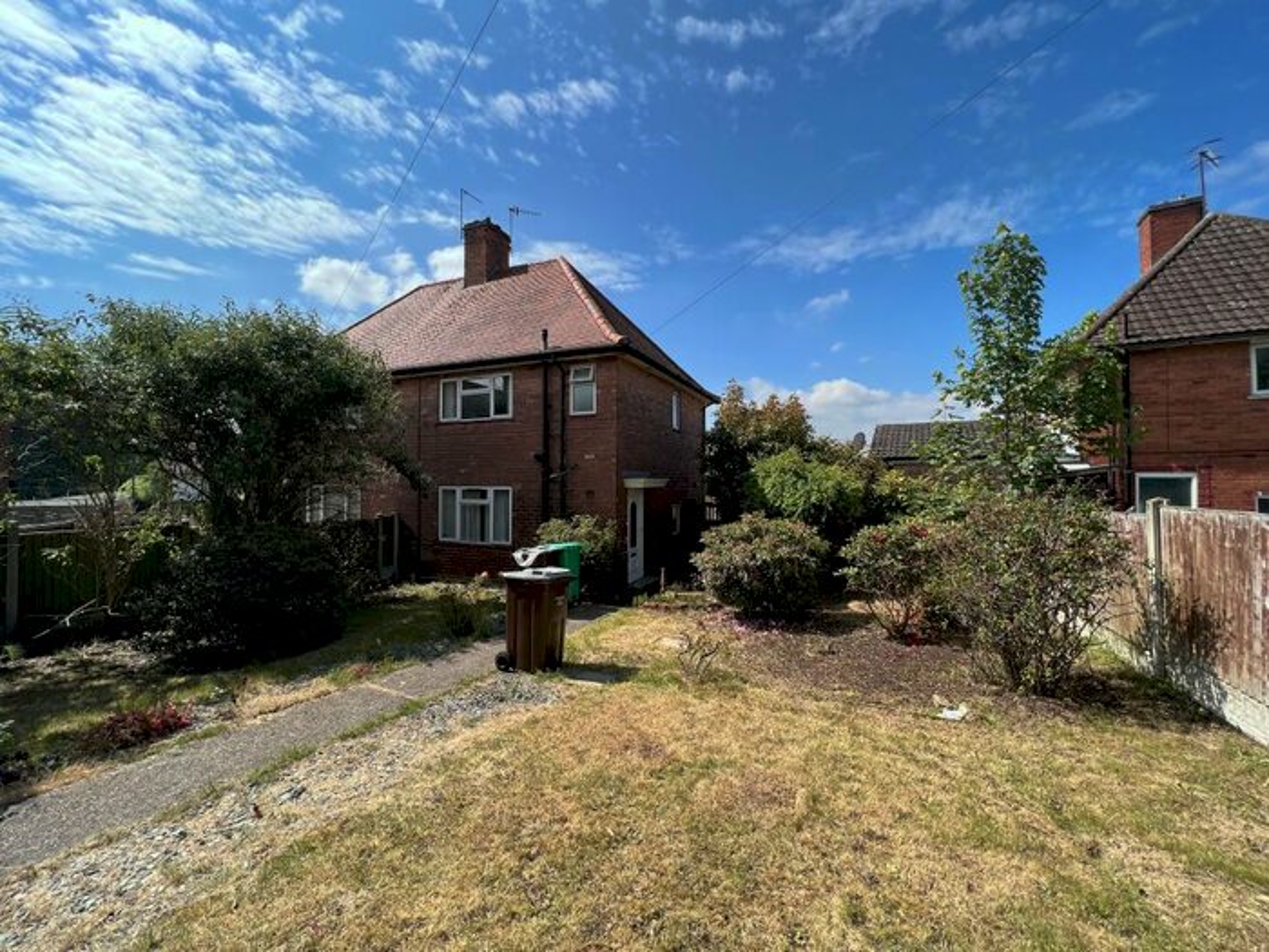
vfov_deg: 89.9
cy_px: 476
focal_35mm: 13
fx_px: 477
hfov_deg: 106.2
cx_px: 634
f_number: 1.8
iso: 32
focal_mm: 1.57
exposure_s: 1/995
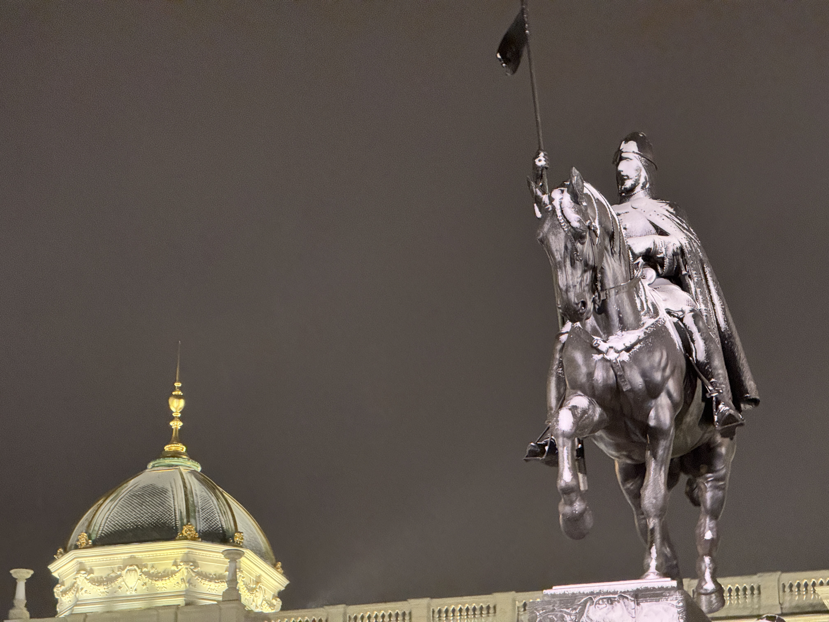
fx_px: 2874
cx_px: 414
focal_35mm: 120
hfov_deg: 16.4
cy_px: 311
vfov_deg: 12.3
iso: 1250
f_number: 2.8
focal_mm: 15.66
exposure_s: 1/33
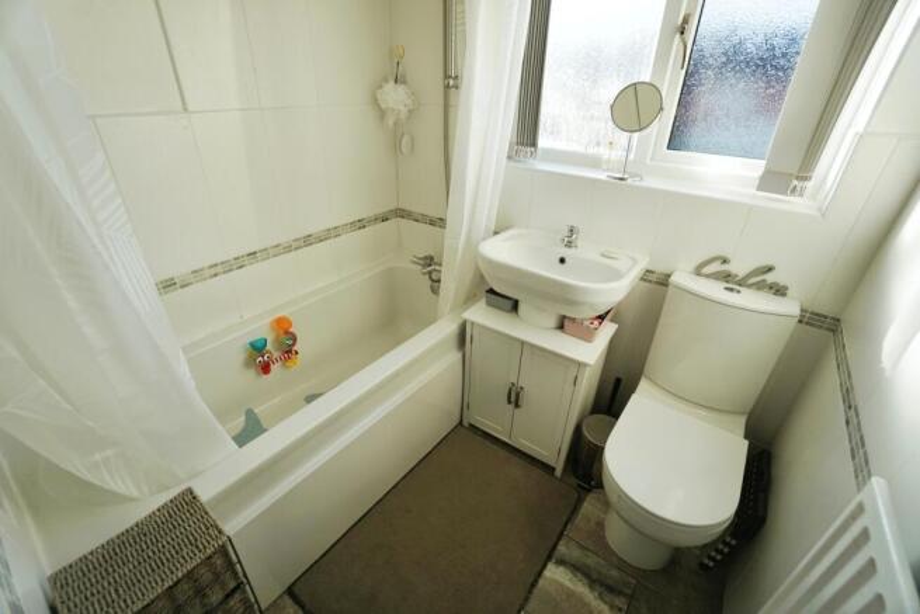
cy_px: 307
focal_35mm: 15
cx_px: 460
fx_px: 383
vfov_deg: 77.4
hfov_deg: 100.4
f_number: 4
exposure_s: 1/160
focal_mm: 10
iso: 160
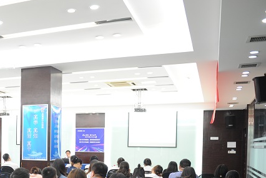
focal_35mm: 48
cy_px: 156
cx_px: 25
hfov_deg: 38.2
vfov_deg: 27.2
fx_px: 355
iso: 1600
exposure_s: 1/80
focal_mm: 24
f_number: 2.8
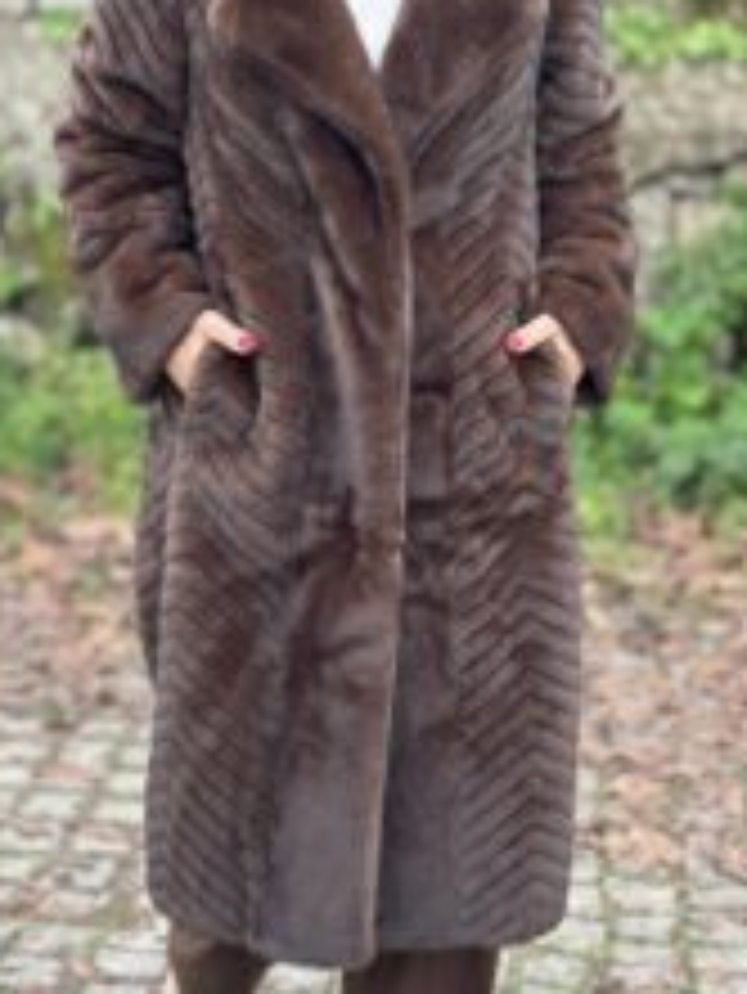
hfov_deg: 17.0
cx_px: 266
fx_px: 2501
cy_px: 382
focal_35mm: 87
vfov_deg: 22.4
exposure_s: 1/276
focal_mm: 6.86
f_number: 1.78
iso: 80
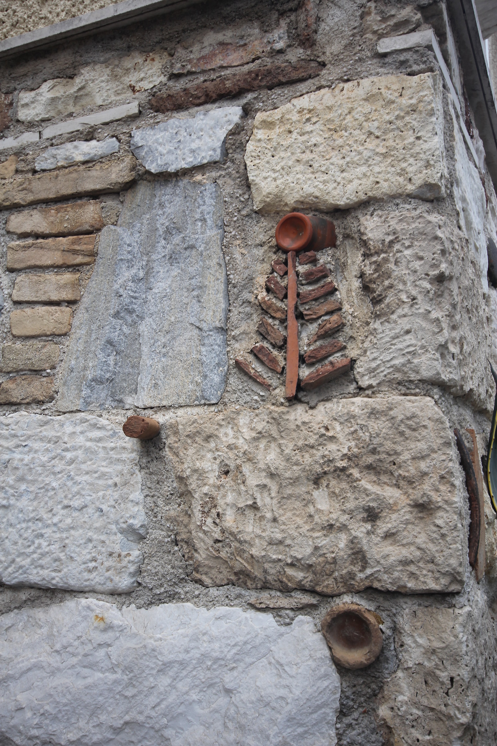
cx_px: 248
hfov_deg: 41.1
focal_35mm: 32
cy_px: 373
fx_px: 663
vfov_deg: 58.7
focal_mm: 20
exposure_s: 1/40
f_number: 5.6
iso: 100
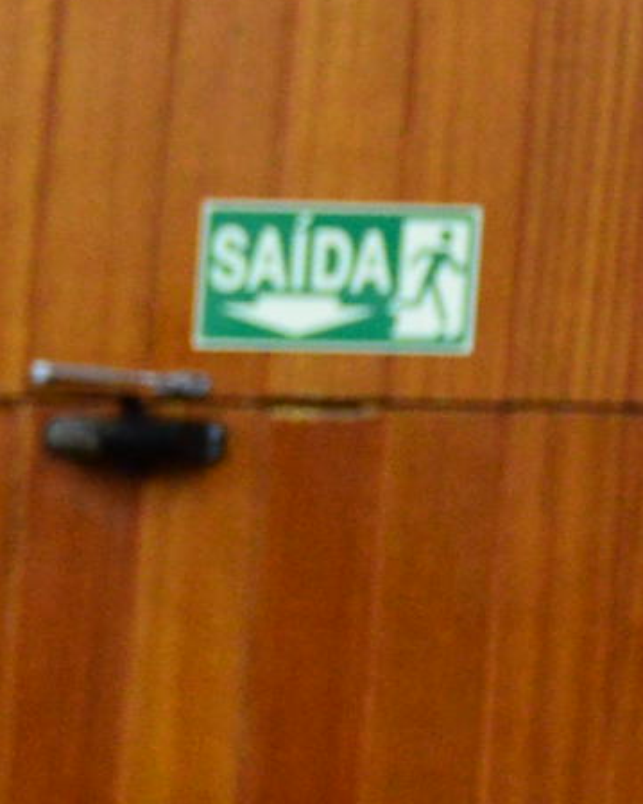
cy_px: 310
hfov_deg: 6.2
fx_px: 5235
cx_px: 2176
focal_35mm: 220
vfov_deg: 8.8
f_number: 6.3
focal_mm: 35
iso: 2500
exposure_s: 1/60
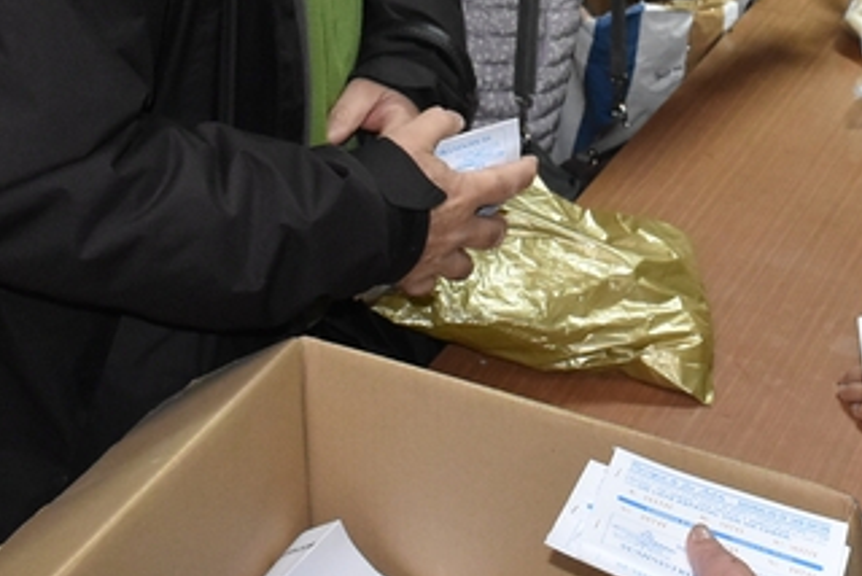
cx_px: 800
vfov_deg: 17.7
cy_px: 40
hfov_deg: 25.7
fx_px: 1821
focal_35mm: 76
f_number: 3.5
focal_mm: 18
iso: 2500
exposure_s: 1/60
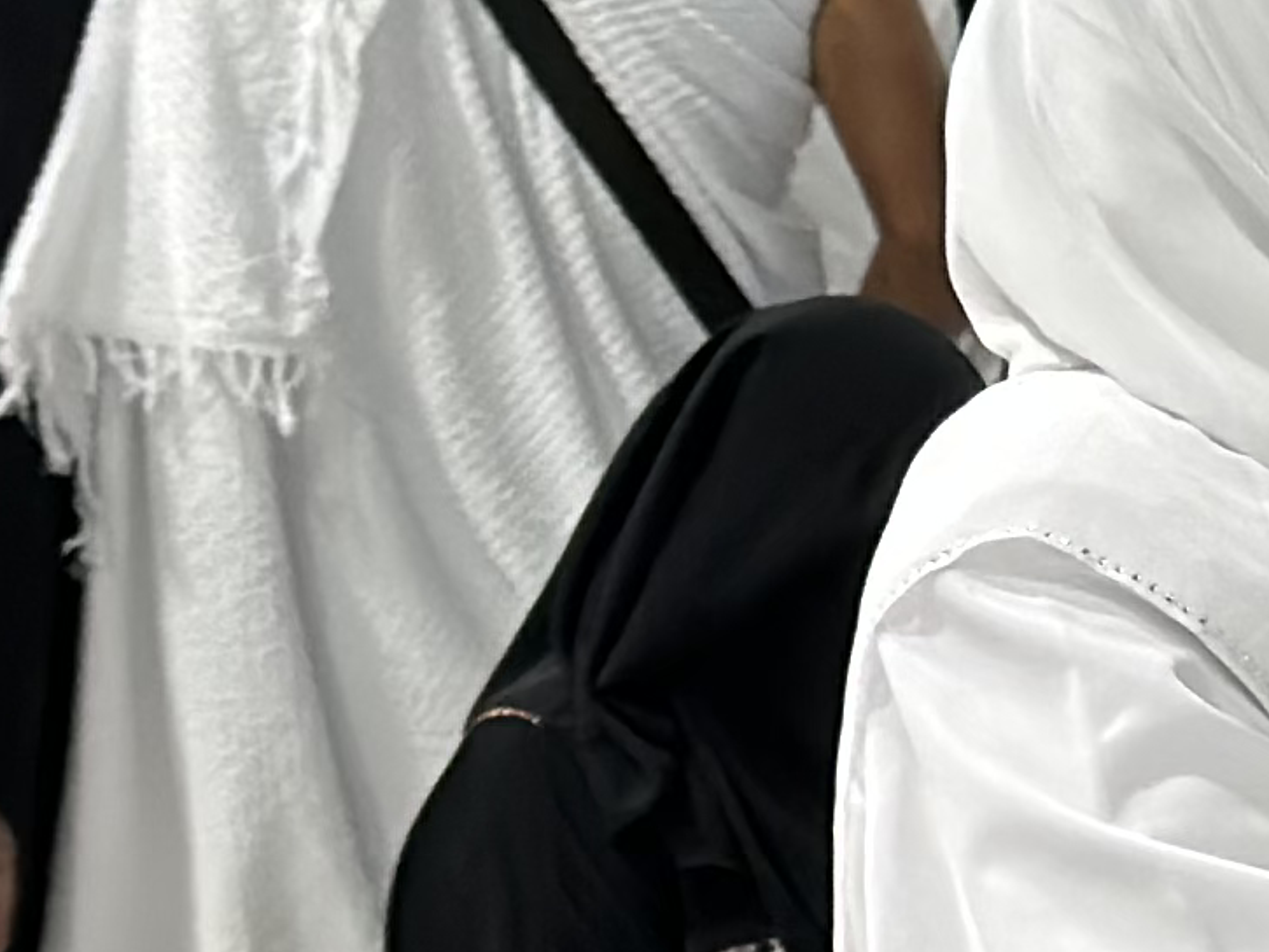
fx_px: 9790
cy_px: 1708
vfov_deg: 5.5
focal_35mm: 267
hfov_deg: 7.4
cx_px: 992
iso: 125
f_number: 1.78
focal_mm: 6.86
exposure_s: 1/120
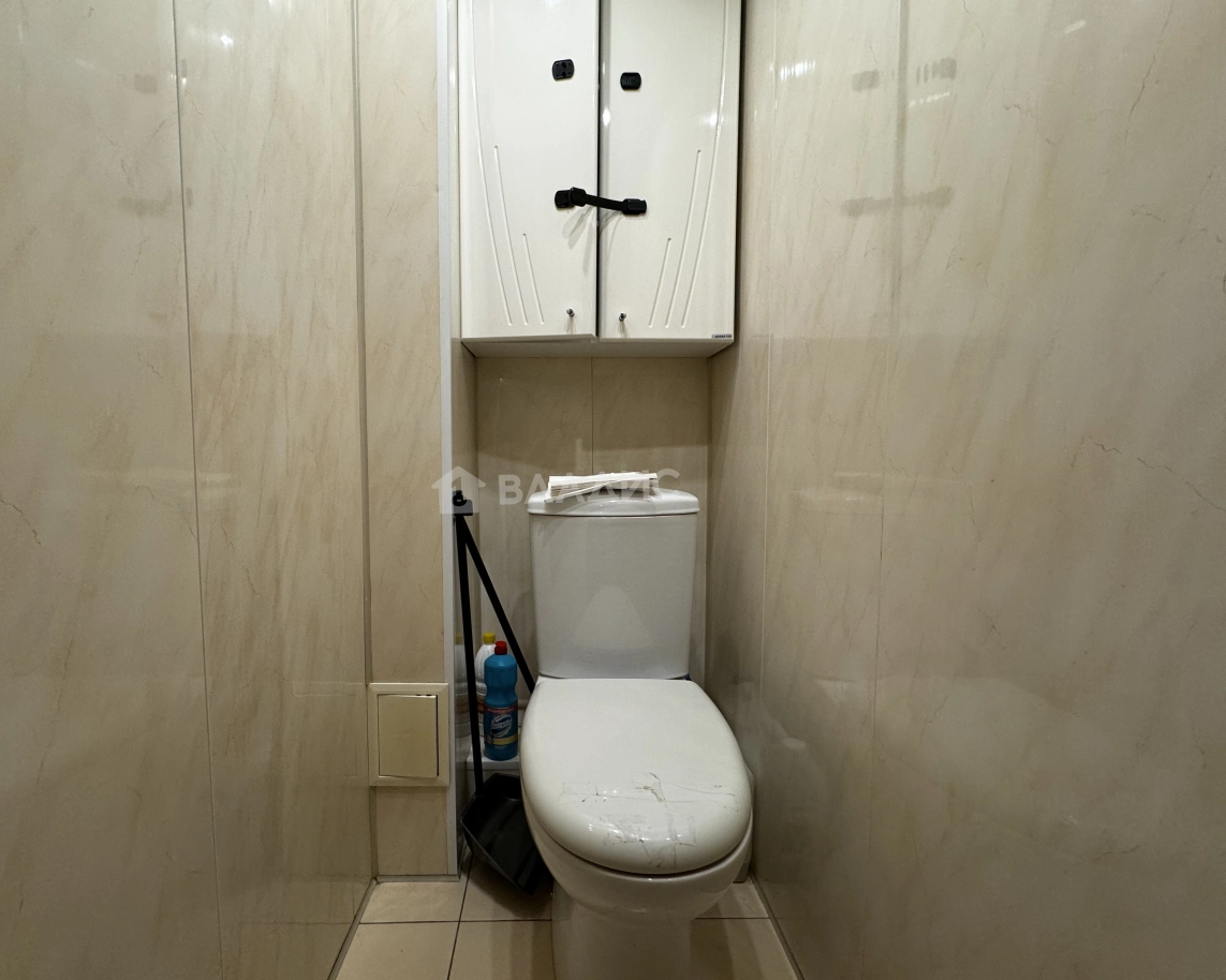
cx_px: 557
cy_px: 485
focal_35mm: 15
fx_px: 544
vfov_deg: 84.0
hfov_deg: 96.5
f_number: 2.2
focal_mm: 2.22
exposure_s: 1/100
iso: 200
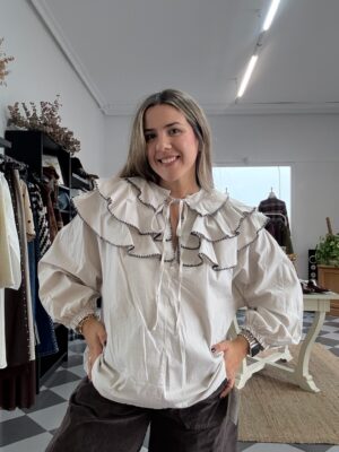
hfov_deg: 46.8
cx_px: 170
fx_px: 392
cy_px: 226
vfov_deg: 60.0
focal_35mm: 30
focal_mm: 2.69
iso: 125
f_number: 1.9
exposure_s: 1/50
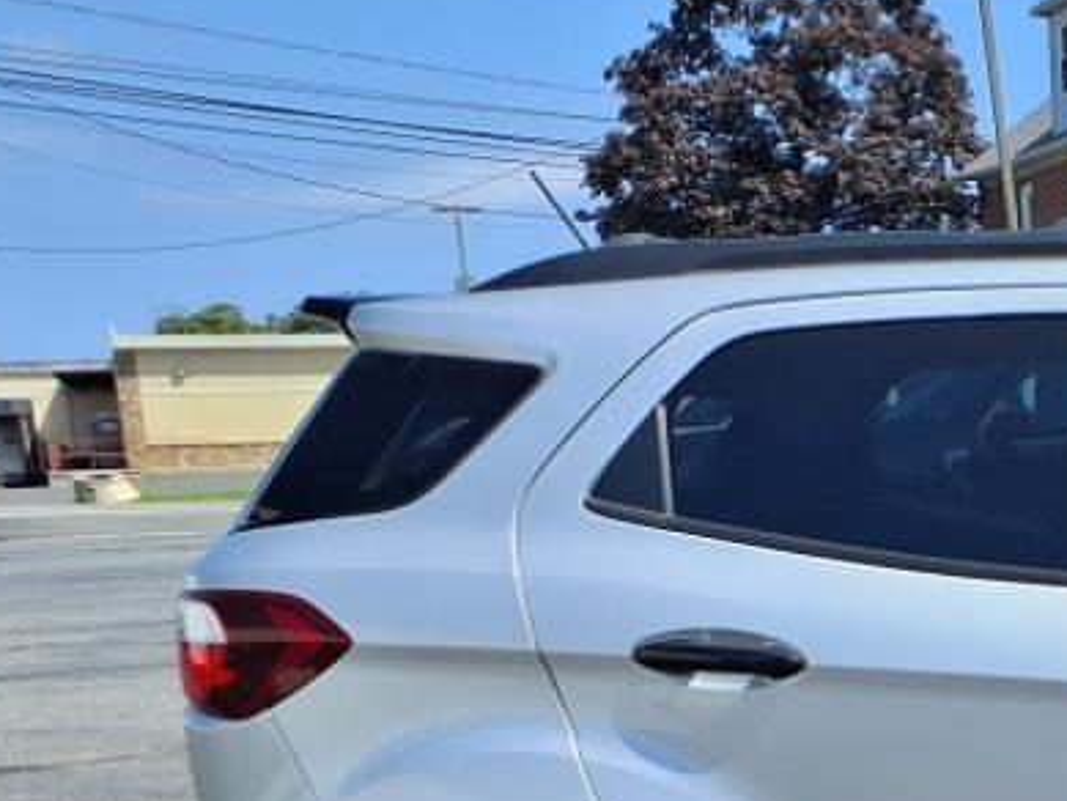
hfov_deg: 24.2
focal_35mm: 71
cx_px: 1369
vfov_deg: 19.8
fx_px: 2189
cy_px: 883
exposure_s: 1/2000
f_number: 1.9
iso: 40
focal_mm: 3.58
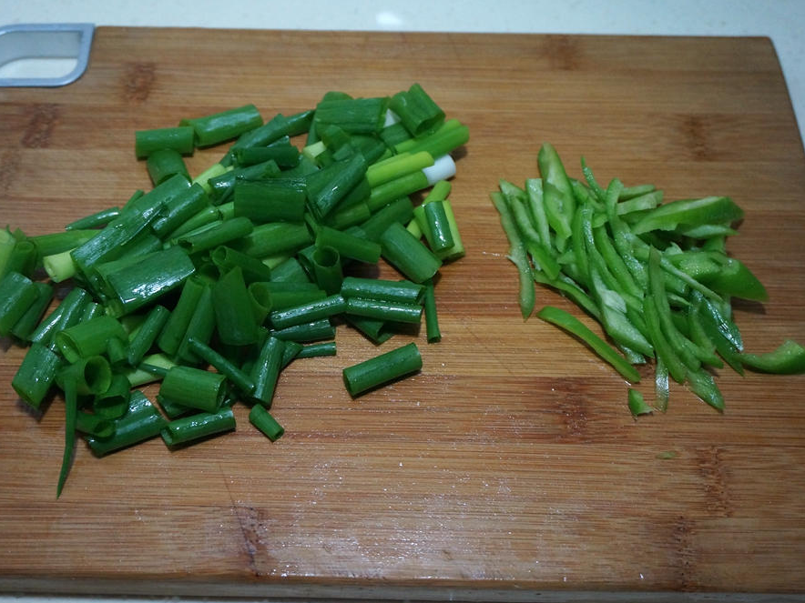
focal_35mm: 42
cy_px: 299
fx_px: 966
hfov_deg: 45.2
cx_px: 360
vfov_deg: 34.7
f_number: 4.5
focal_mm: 25
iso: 2000
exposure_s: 1/160
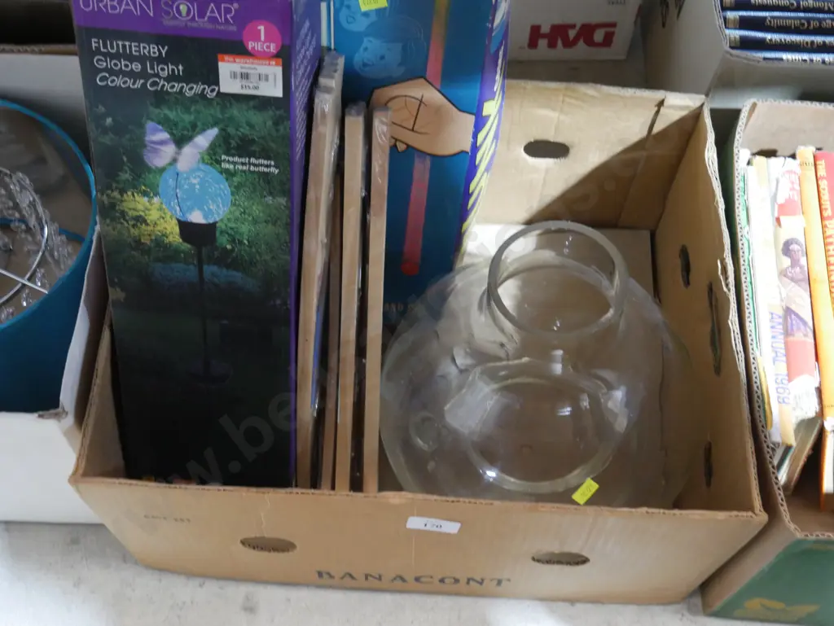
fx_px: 964
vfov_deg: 36.0
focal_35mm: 40
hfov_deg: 46.8
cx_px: 417
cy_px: 313
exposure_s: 1/25
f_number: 4.5
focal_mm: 20
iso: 3200
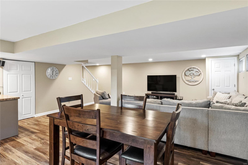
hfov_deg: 84.0
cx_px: 124
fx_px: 138
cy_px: 82
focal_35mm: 20
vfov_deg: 61.9
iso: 400
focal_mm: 10
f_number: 10
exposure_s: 1.3
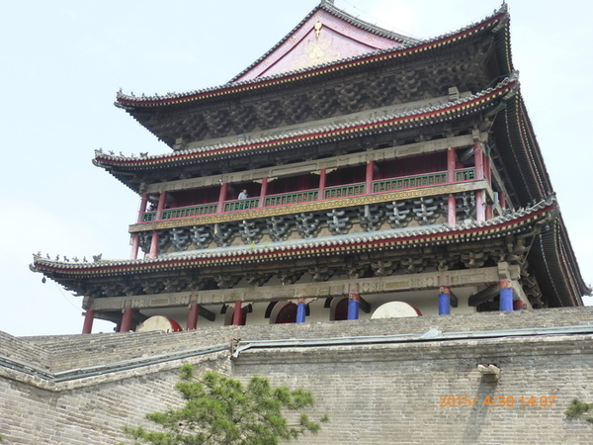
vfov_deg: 33.6
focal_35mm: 43
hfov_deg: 43.9
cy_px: 222
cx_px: 296
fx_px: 737
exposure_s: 1/500
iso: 250
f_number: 3.9
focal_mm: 7.4
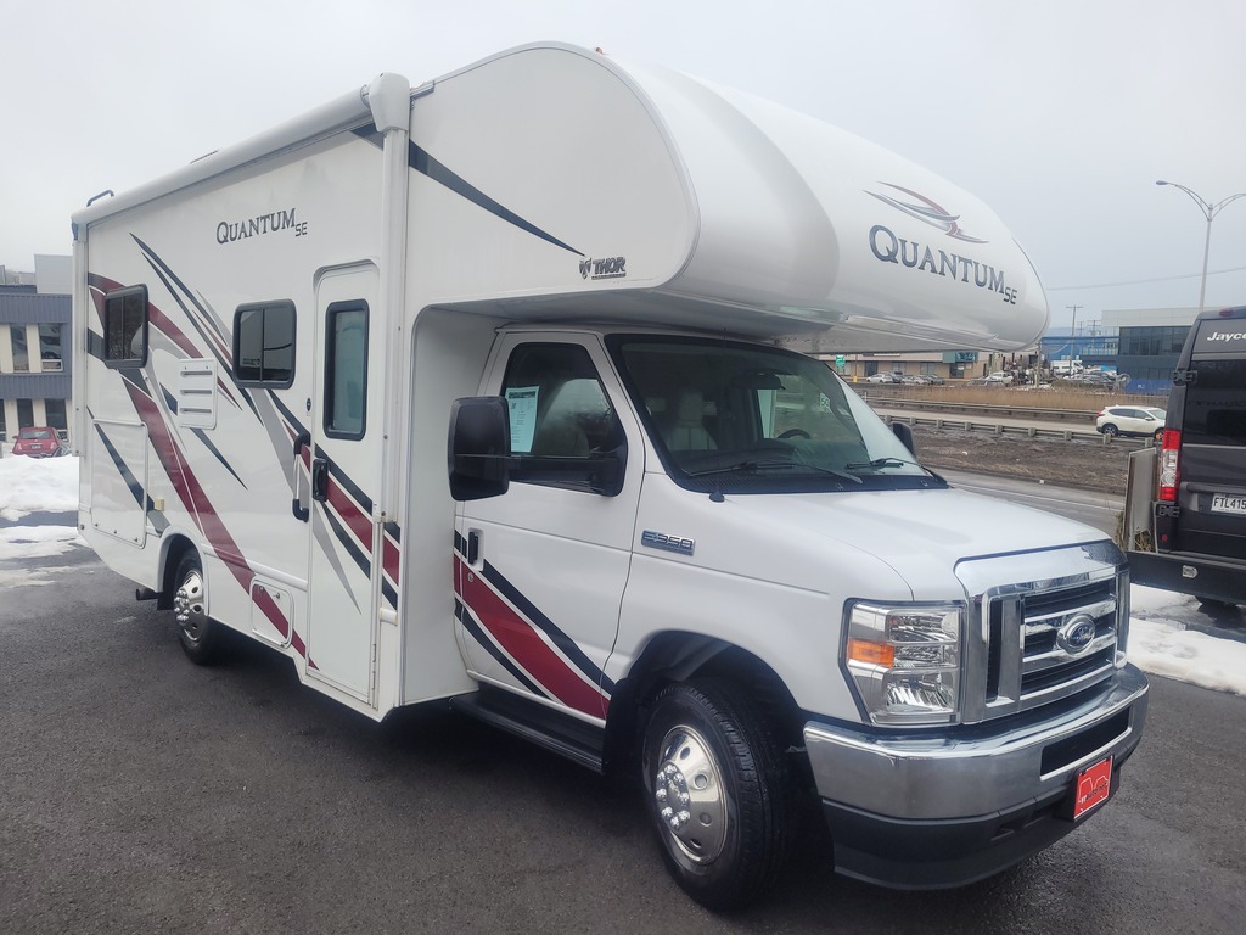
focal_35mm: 26
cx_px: 623
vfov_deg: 53.1
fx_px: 936
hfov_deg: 67.3
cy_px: 468
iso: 40
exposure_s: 1/779
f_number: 1.8
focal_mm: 5.4
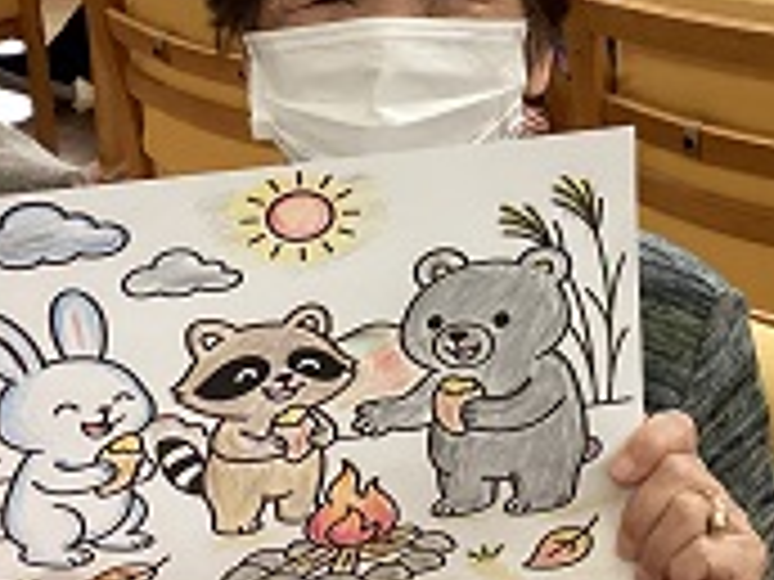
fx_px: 1610
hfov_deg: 27.0
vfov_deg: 20.4
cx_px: 468
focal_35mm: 72
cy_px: 225
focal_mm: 3.3
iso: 250
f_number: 2.4
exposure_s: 1/60
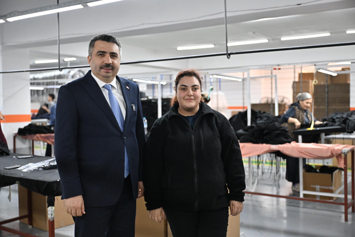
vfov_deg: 33.4
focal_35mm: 40
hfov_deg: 48.5
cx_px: 178
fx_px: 394
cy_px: 118
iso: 4000
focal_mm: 40
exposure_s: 1/800
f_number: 2.8
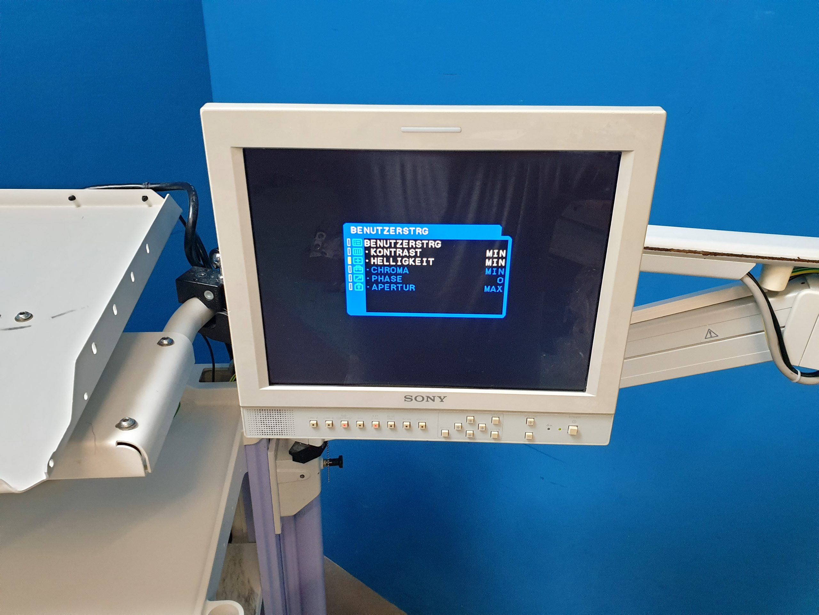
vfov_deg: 53.1
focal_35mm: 26
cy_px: 308
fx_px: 615
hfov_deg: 67.3
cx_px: 410
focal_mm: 4.3
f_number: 2.4
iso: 320
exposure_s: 1/50
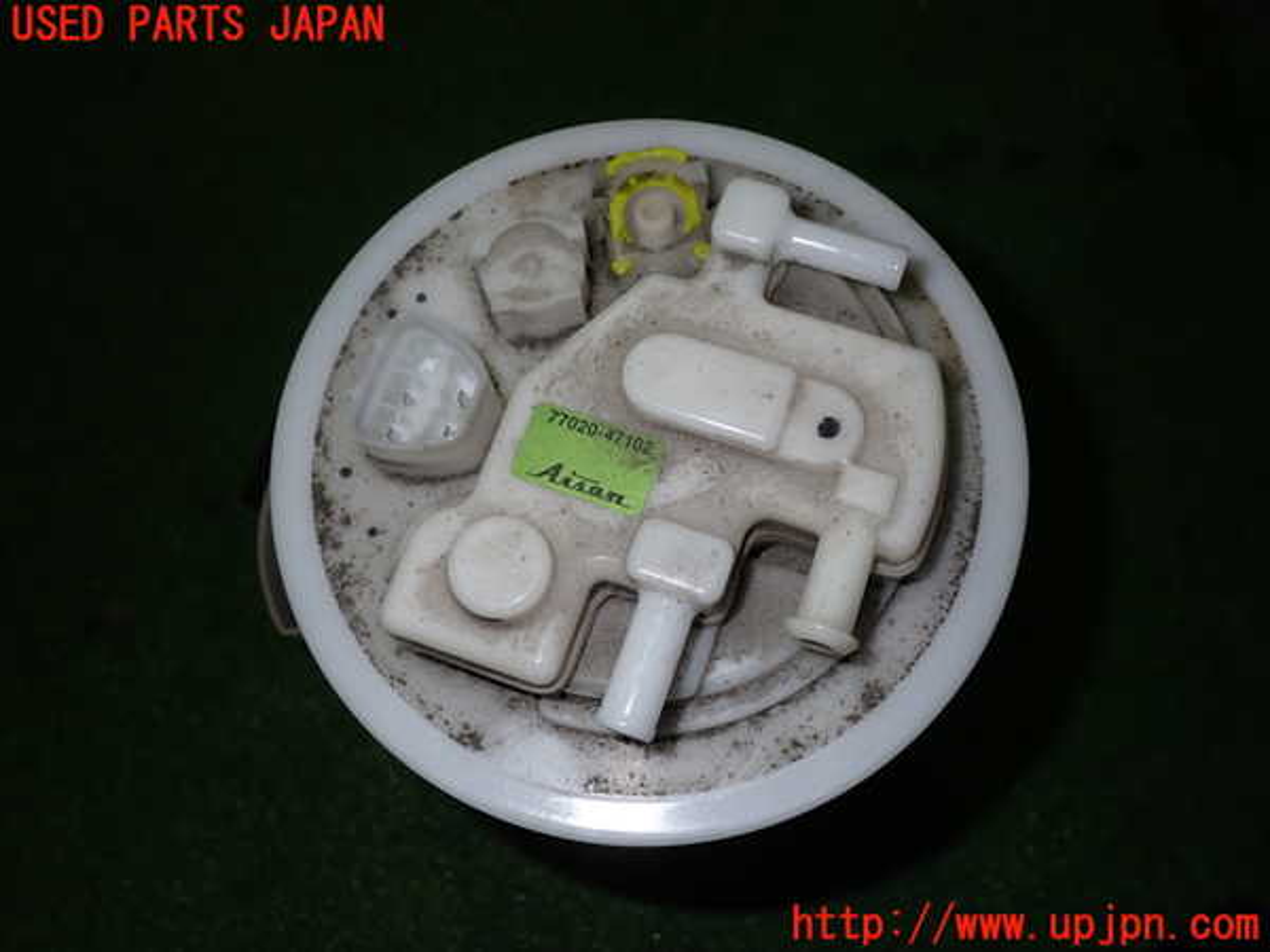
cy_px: 476
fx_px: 1174
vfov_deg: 44.2
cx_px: 635
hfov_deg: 56.8
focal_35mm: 32
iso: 200
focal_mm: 5.79
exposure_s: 1/30
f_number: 7.1
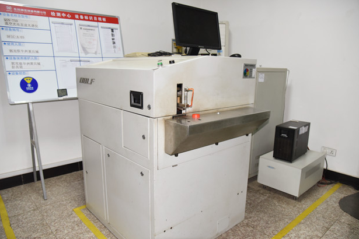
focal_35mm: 25
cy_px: 122
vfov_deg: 51.3
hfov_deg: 71.5
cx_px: 185
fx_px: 249
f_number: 4
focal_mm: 24
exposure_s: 1/60
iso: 1600
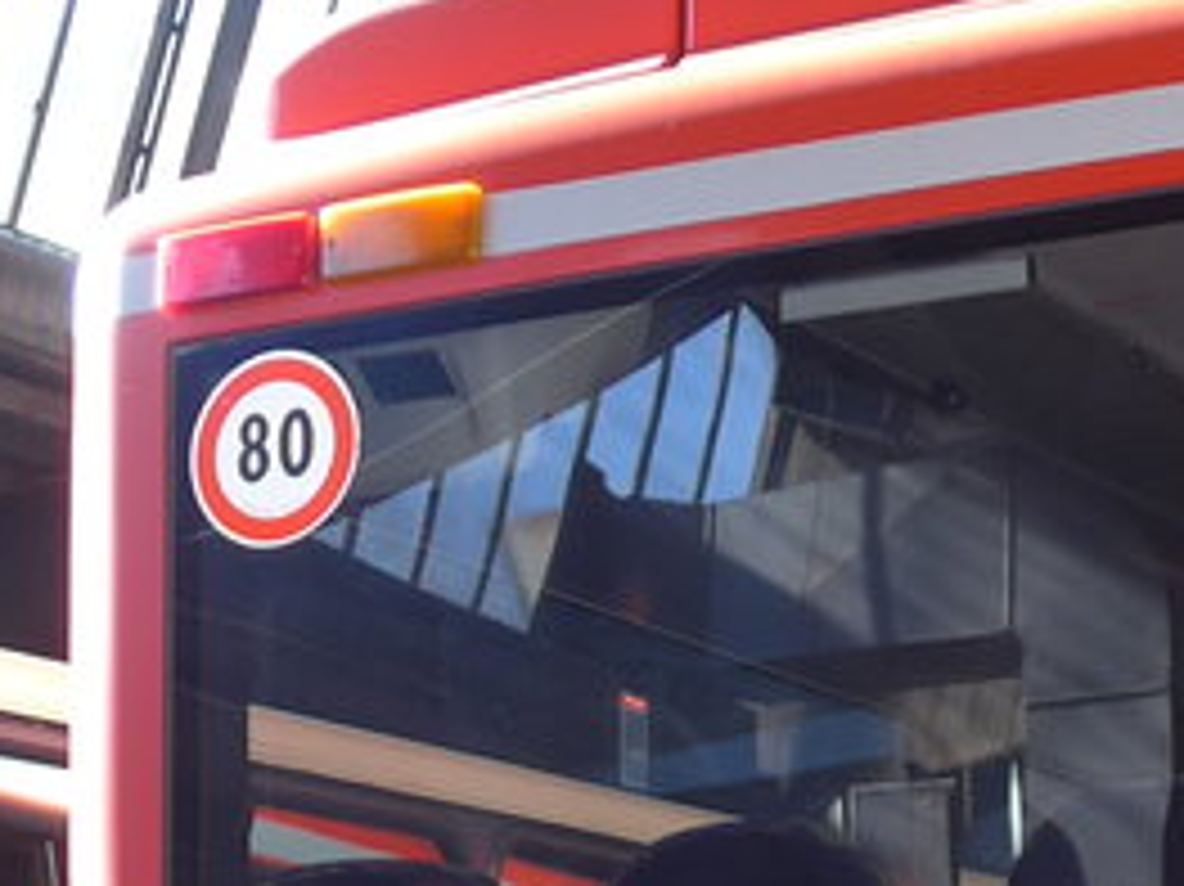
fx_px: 5299
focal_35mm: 155
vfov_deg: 9.3
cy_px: 1282
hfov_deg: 12.7
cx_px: 842
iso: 80
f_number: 2.3
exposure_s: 1/60
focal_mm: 7
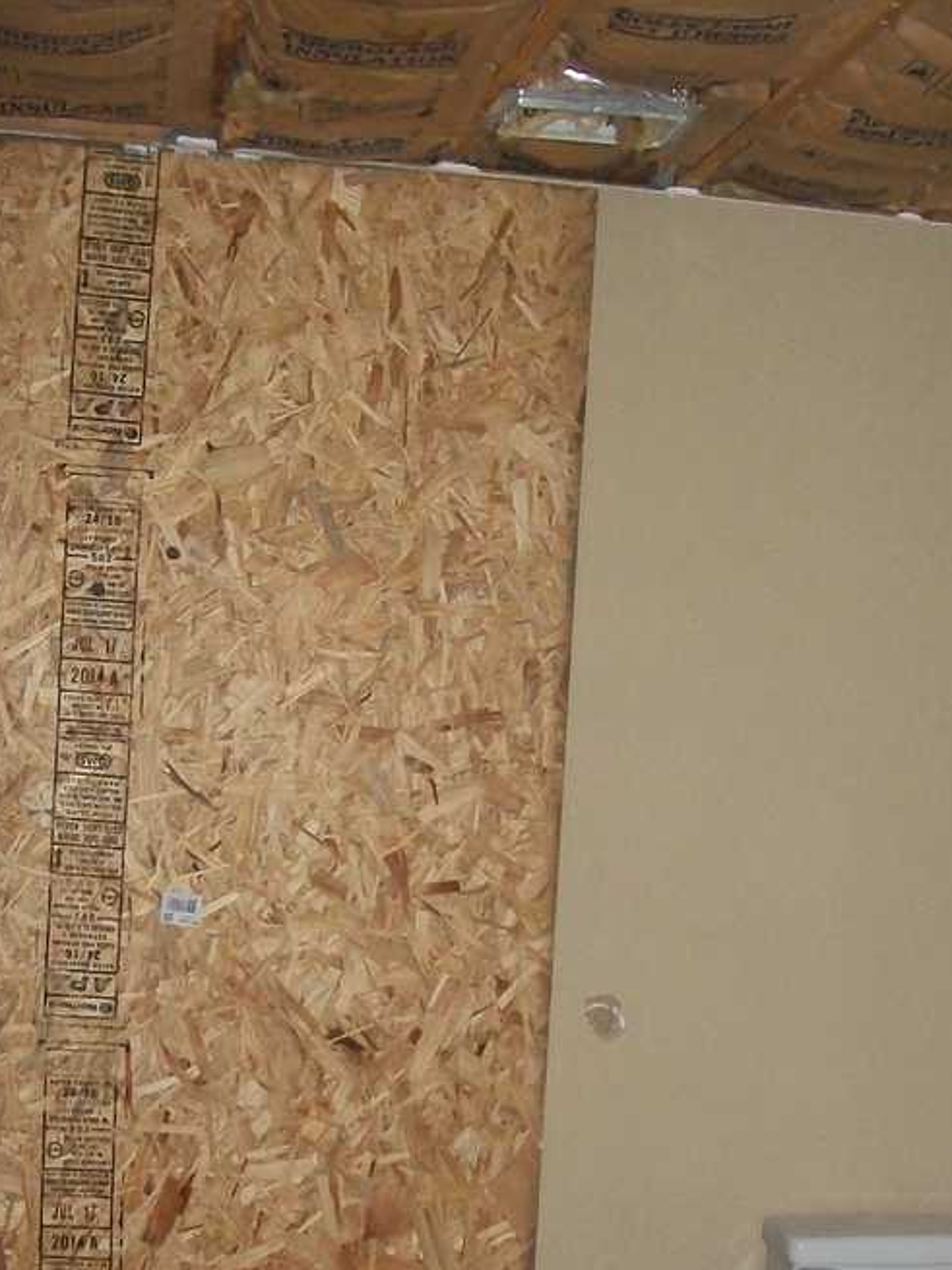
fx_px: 2017
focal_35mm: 55
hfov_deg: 26.6
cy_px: 937
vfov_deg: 34.3
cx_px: 467
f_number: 2.7
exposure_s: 1/30
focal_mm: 6
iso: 240
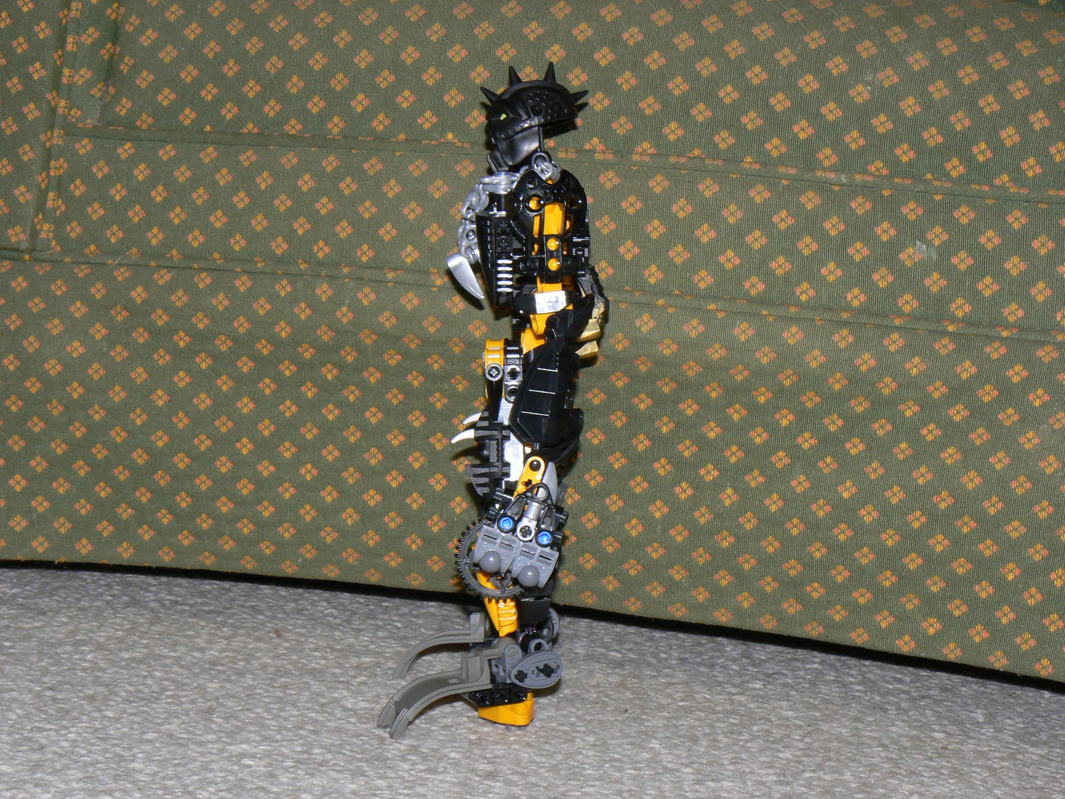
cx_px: 532
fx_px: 2092
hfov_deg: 28.6
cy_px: 400
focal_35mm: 68
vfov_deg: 21.6
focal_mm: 11.4
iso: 100
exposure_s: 1/30
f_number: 8
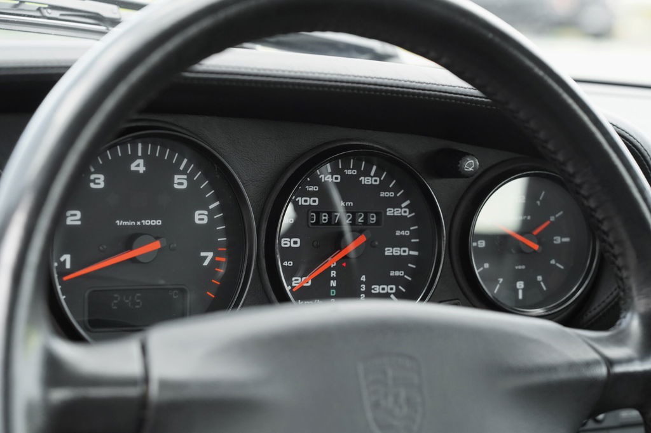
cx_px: 326
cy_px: 216
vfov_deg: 13.0
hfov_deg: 19.5
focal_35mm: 105
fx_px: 1898
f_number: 7.1
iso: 2000
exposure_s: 1/125
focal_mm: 105
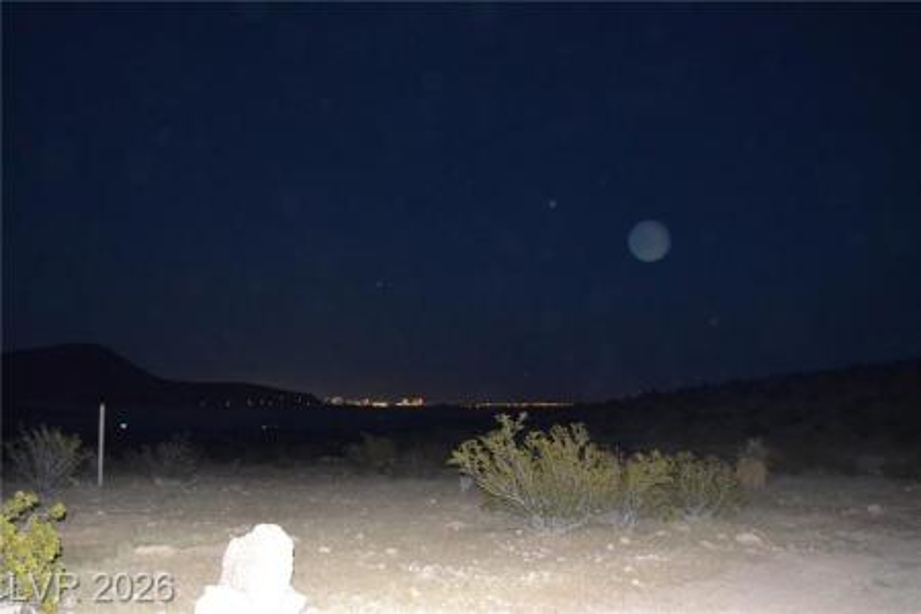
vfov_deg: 45.7
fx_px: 729
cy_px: 307
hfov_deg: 64.6
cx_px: 460
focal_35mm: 28
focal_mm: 19
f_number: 3.5
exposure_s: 1/60
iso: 3200
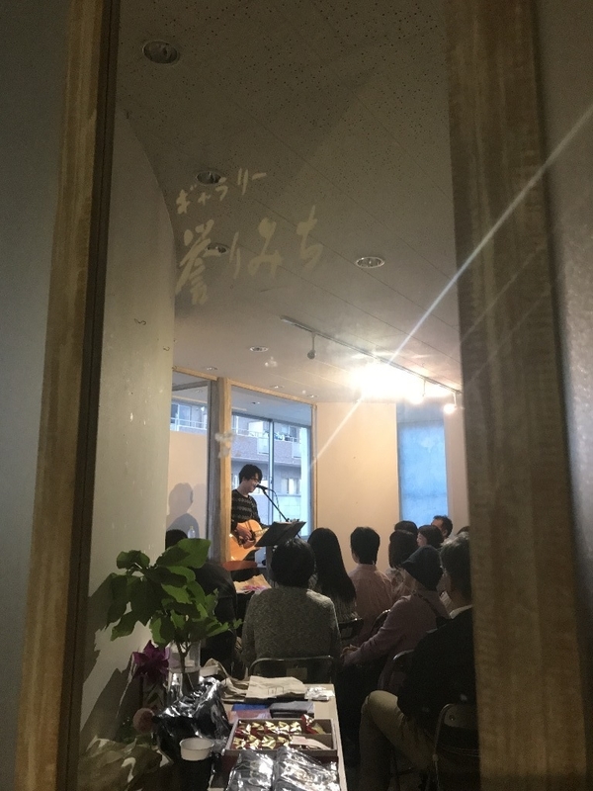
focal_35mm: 28
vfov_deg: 63.4
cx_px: 296
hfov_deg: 49.7
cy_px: 396
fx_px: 640
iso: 160
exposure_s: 1/25
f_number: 1.8
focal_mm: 3.99
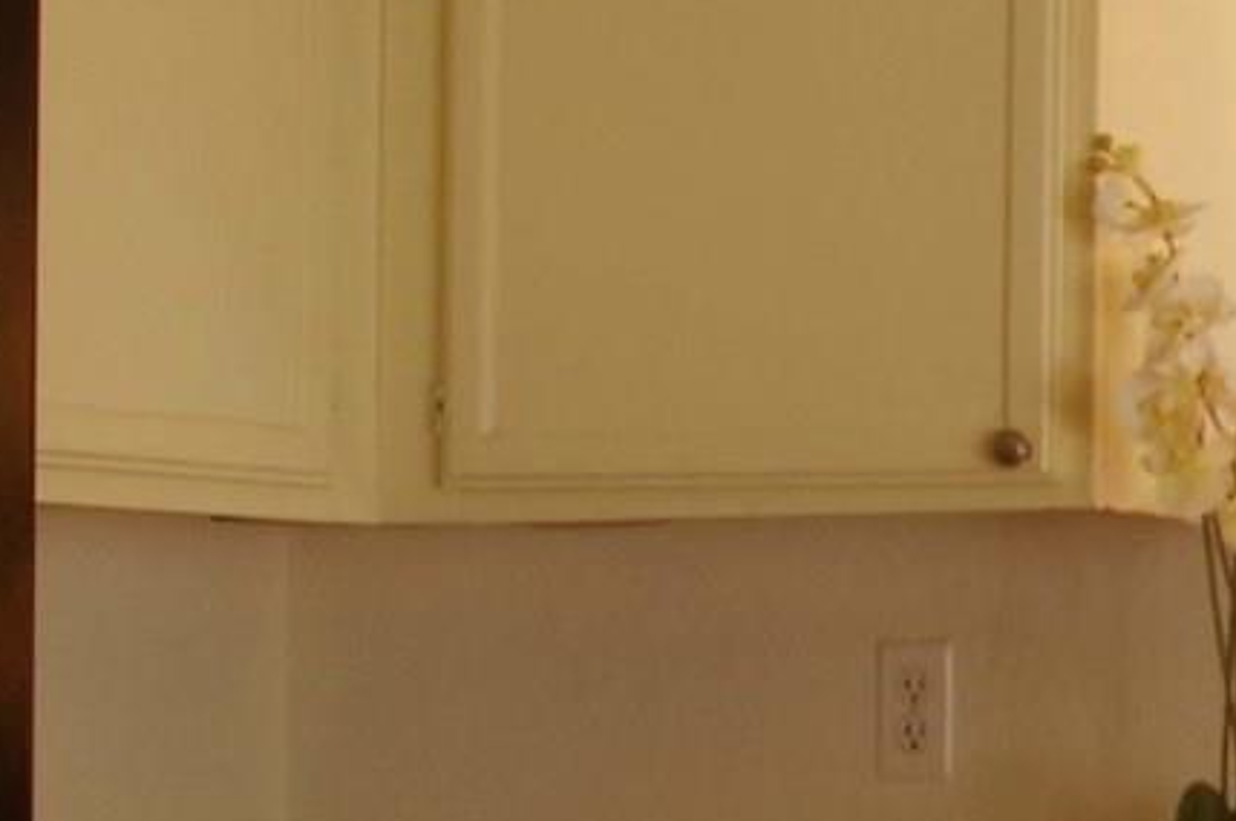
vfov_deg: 7.6
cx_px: 1732
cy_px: 833
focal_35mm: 179
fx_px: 6139
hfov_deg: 11.1
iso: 400
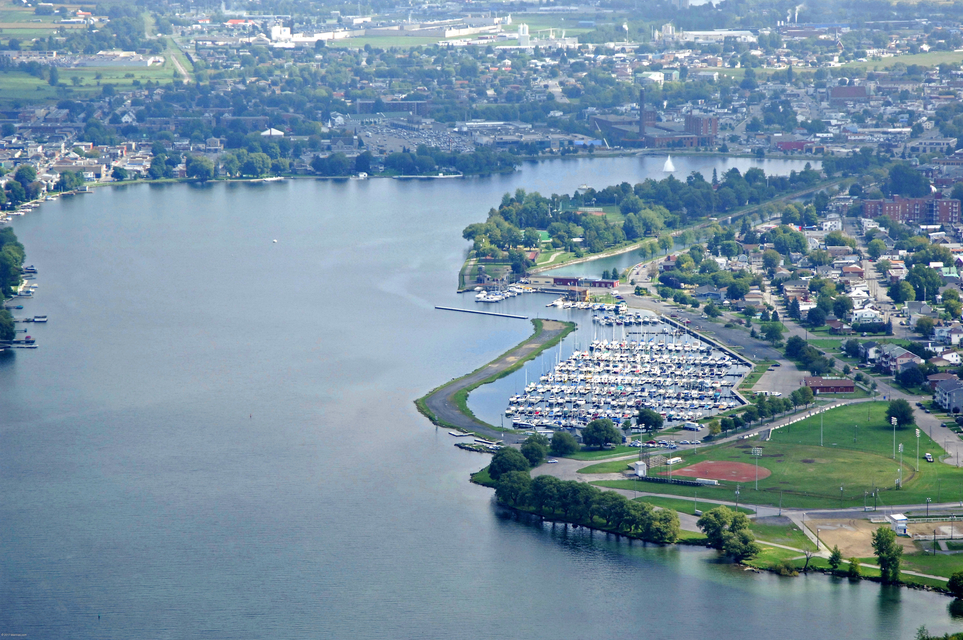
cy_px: 320
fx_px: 3286
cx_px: 482
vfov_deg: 11.1
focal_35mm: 123
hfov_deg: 16.7
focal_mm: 82
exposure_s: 1/1000
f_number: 7.6
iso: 400
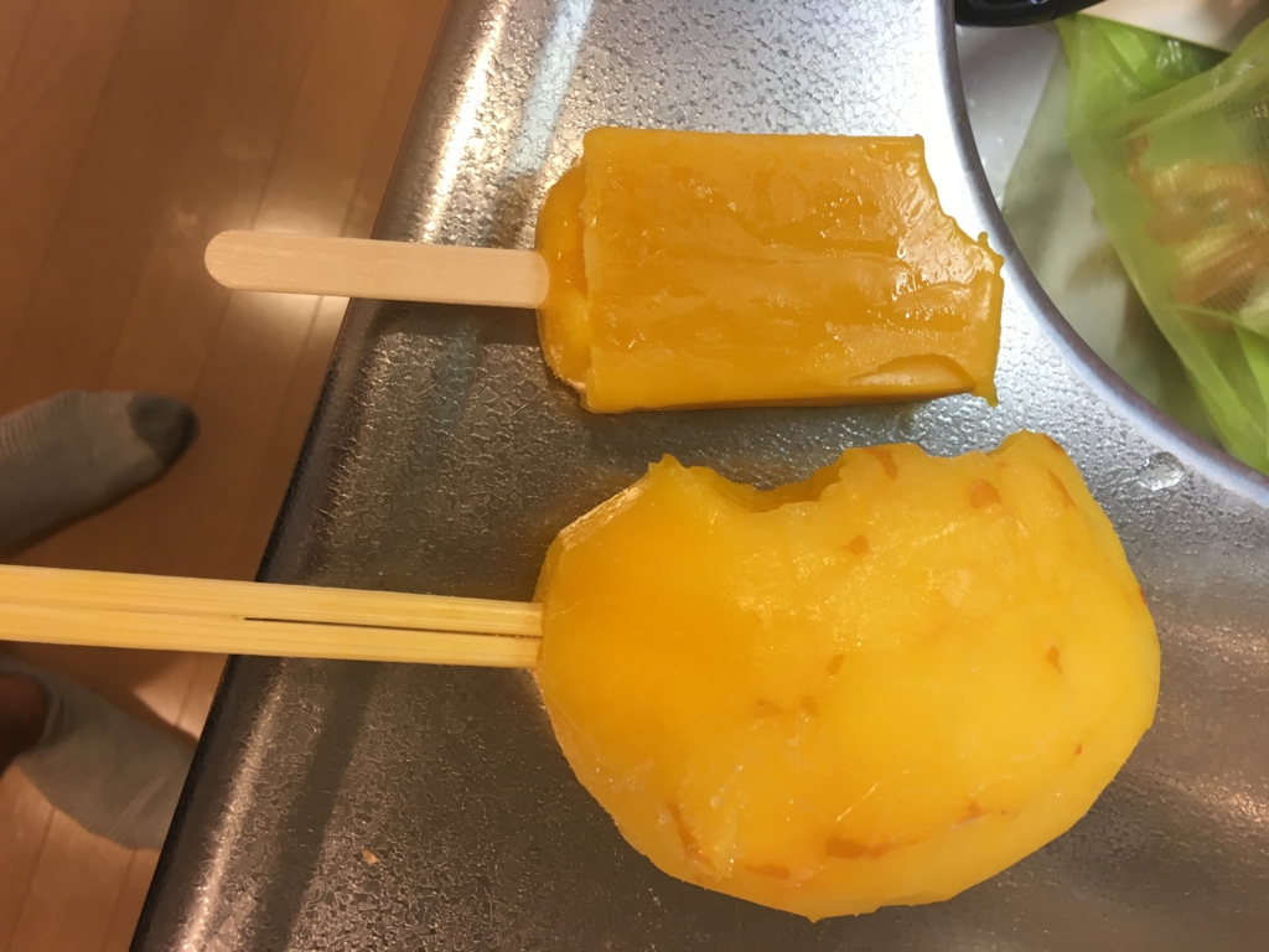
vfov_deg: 48.2
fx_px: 1063
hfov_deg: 61.7
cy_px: 476
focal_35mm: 29
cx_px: 634
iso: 64
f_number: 2.2
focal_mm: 4.15
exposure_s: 1/30
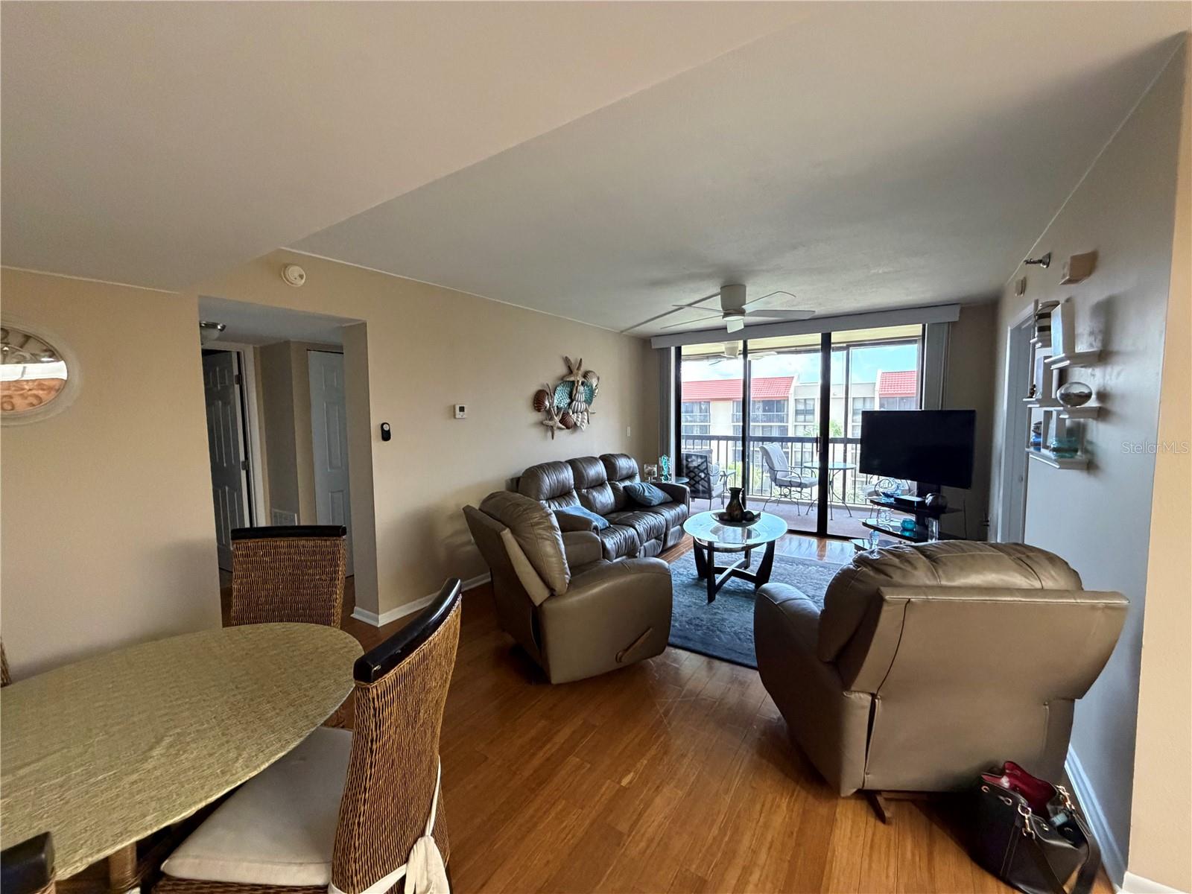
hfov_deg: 102.1
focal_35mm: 14
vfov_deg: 85.7
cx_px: 596
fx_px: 482
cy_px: 447
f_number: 2.2
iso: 640
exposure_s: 1/60
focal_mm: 2.22
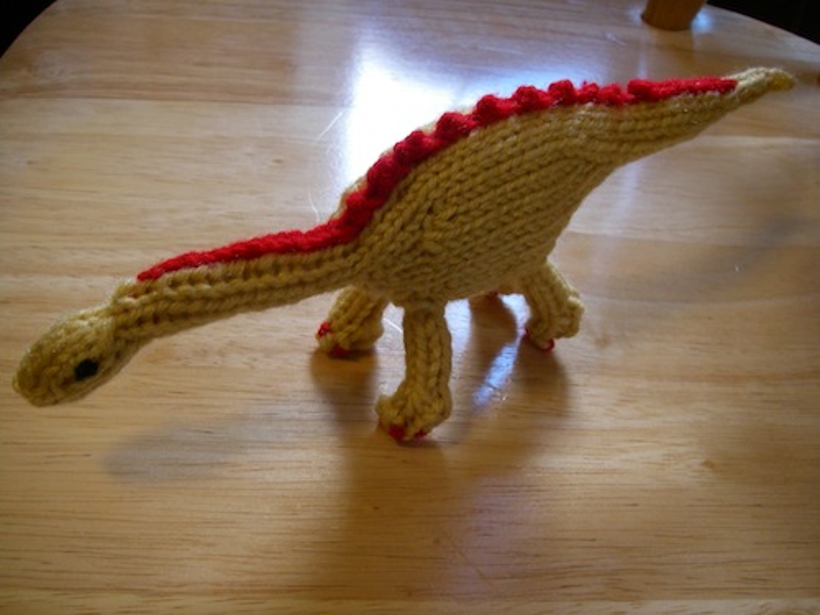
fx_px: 900
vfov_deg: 37.7
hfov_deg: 49.0
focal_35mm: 38
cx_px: 410
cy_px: 308
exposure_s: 1/25
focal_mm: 6.3
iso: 200
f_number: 3.3
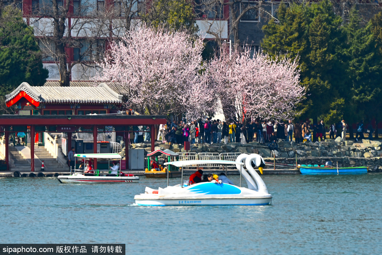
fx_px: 2122
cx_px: 191
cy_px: 128
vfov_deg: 6.9
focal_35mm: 200
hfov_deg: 10.3
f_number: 6.3
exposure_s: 1/500
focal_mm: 200
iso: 100
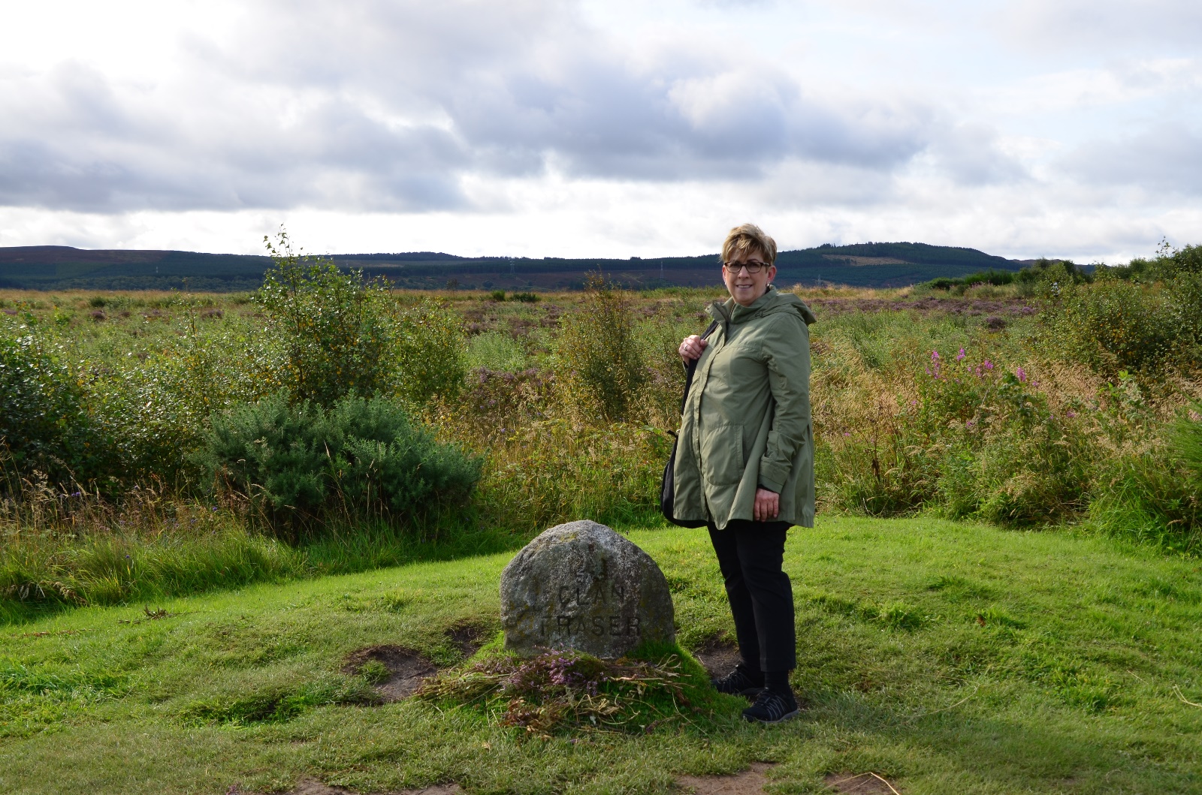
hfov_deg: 42.4
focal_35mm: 46
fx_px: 1549
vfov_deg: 28.8
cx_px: 601
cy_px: 398
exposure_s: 1/200
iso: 100
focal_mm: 31
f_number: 7.1
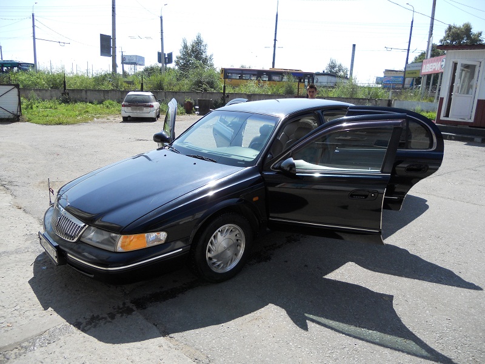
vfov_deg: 51.4
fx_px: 378
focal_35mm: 27
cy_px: 182
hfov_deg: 65.3
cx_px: 242
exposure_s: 1/640
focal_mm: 4.9
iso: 80
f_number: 3.2
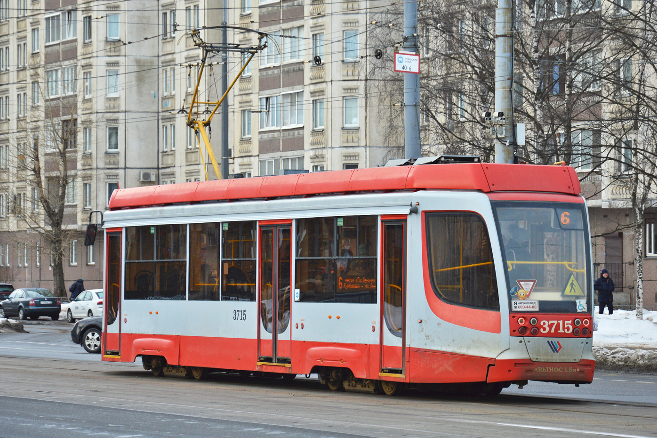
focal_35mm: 158
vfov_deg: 8.7
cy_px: 210
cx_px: 338
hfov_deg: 13.0
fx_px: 2883
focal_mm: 98
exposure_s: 1/320
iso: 200
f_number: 5.6
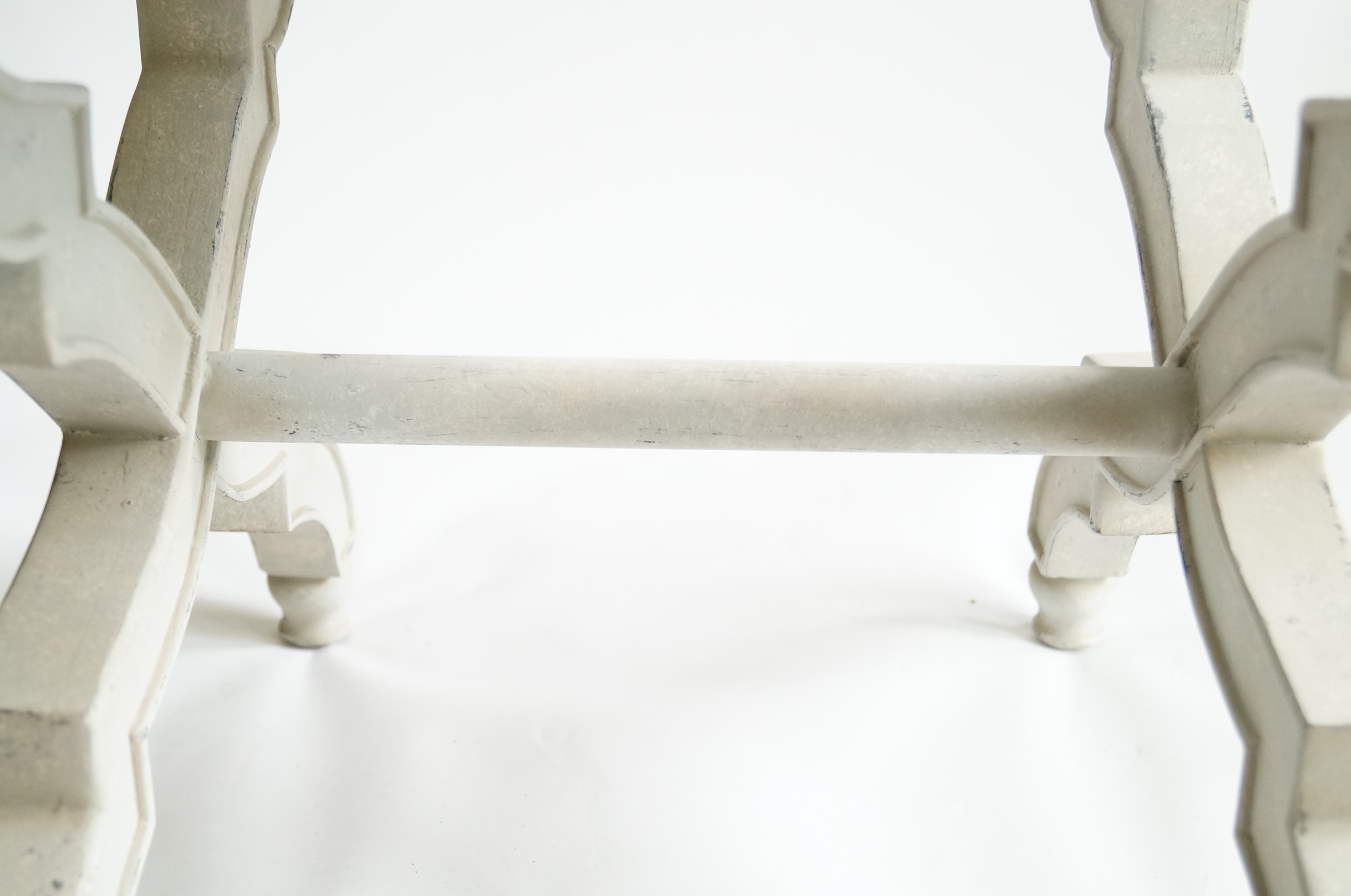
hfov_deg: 43.7
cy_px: 448
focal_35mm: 45
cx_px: 676
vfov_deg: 29.8
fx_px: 1686
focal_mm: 30
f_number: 4.5
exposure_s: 1/60
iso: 800
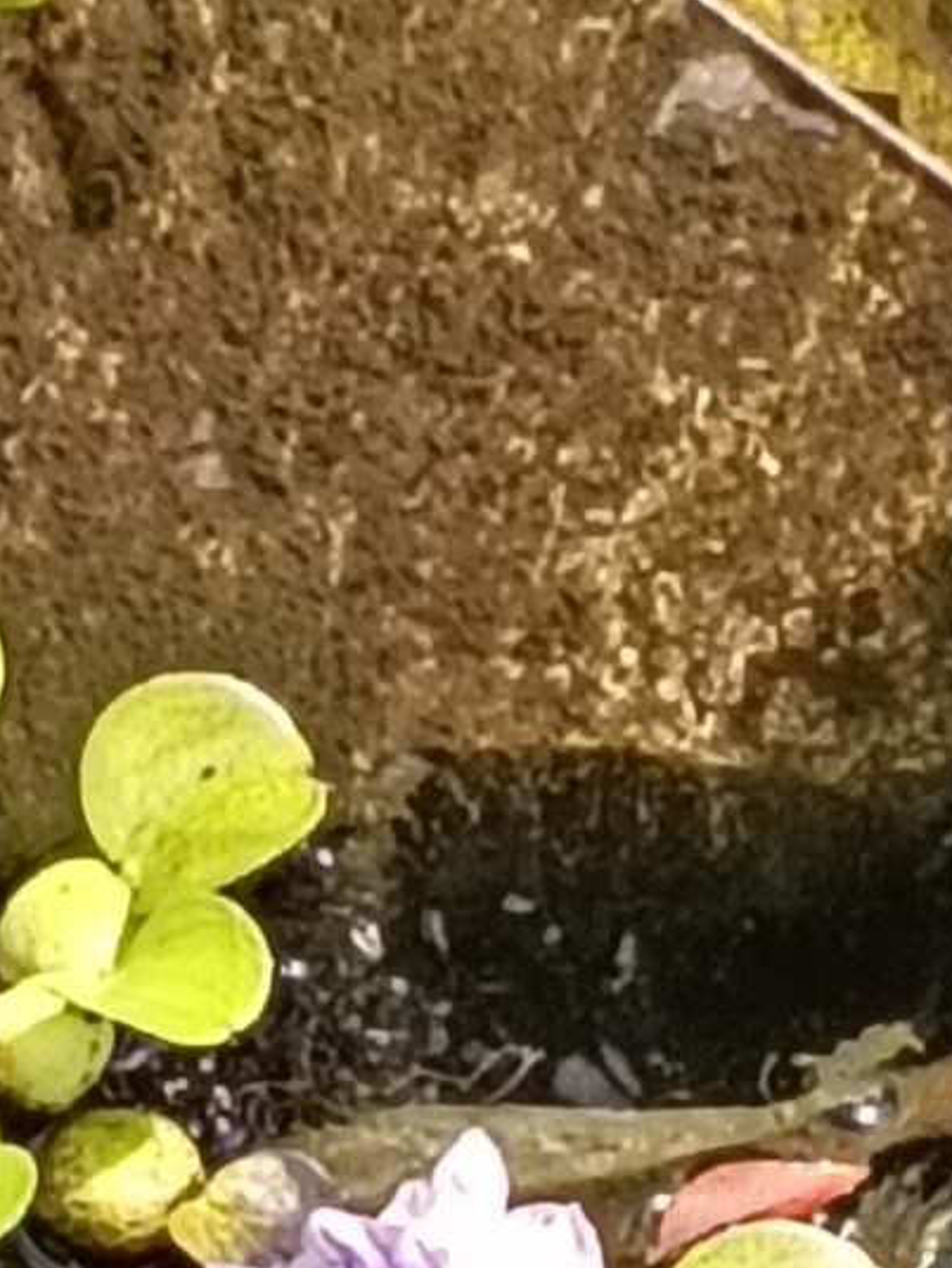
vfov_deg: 5.8
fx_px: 12489
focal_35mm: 341
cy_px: 1176
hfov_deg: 4.4
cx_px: 96
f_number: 1.8
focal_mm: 3.98
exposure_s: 1/372
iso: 50
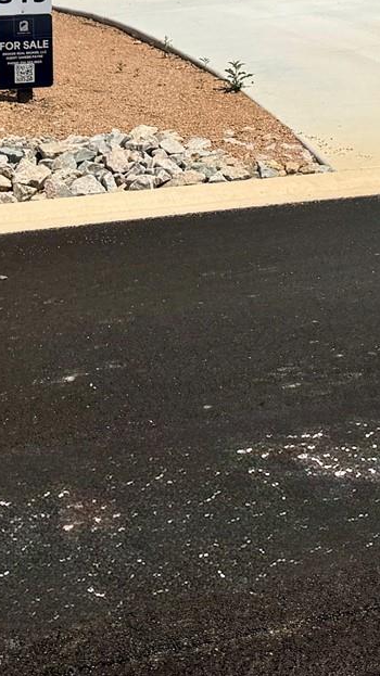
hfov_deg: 13.8
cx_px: 390
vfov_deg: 23.0
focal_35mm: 86
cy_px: -101
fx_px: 1542
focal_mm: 6.76
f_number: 1.78
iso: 80
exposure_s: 1/10309
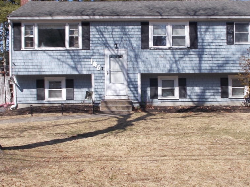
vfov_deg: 27.5
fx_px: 383
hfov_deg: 36.2
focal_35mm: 53
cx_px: 137
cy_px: 86
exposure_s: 1/125
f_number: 9.8
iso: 80
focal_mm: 6.9
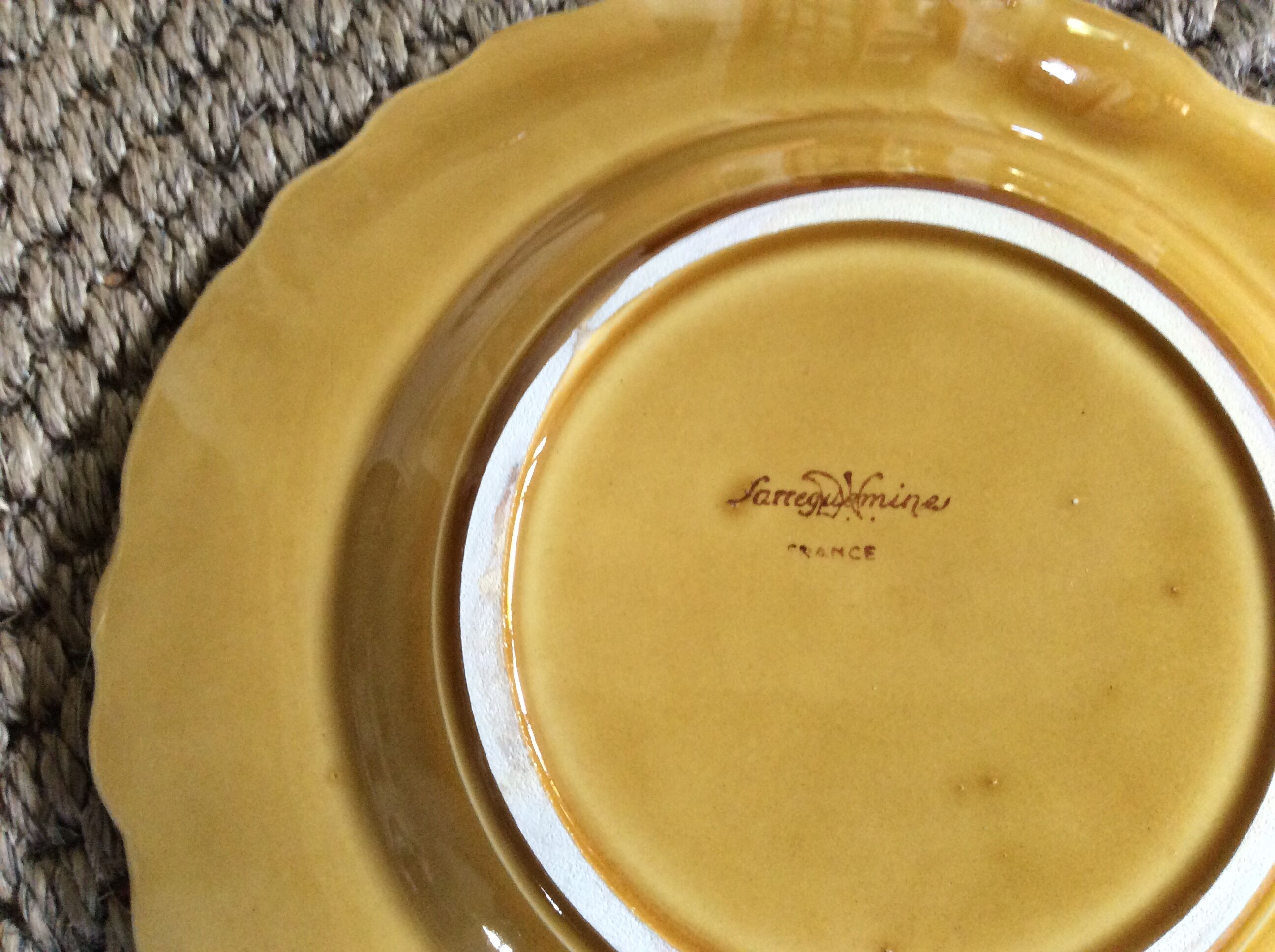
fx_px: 1177
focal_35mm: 32
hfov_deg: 56.9
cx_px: 638
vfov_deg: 44.1
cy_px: 476
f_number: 2.4
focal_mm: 3.3
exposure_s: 1/25
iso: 200
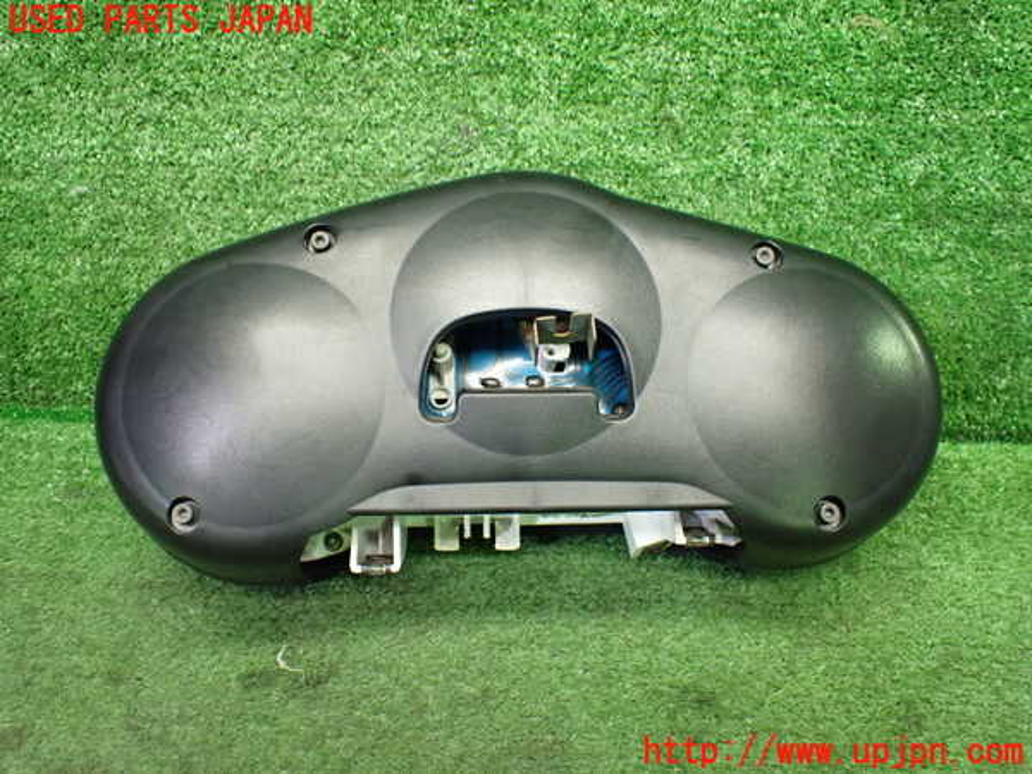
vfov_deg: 46.8
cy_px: 387
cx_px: 516
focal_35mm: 30
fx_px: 894
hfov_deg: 60.0
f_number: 2.3
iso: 800
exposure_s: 1/100
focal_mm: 5.4
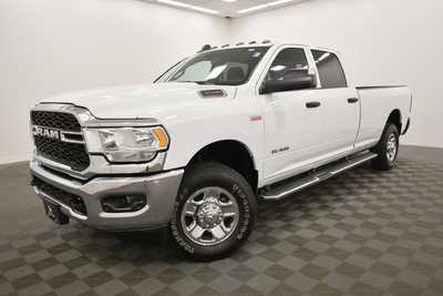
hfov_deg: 67.4
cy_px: 148
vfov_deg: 48.0
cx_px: 222
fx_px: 332
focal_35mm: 27
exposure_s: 1/200
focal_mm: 18
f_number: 5.6
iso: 800
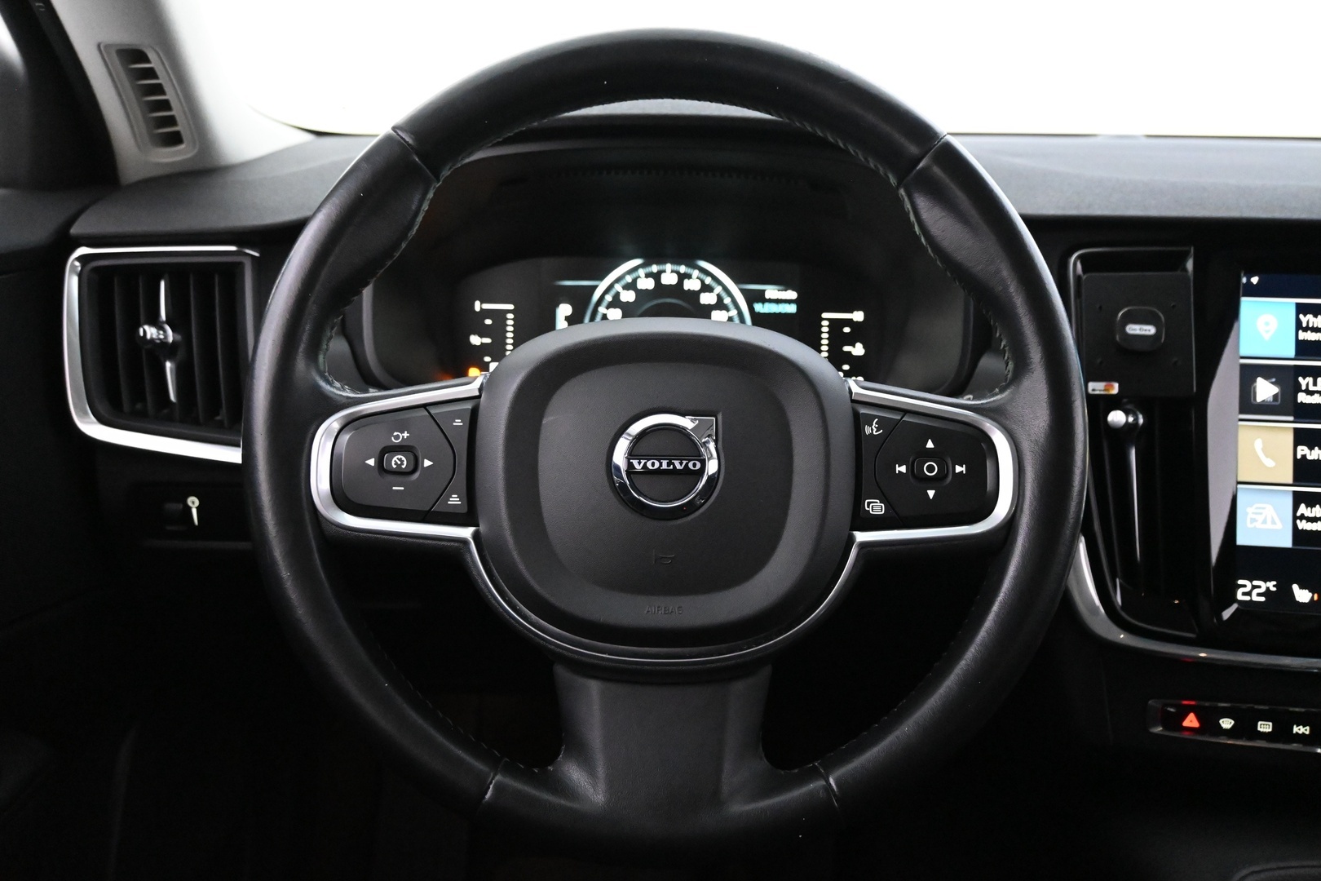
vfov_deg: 40.0
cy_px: 440
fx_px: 1211
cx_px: 660
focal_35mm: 33
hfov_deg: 57.2
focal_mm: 22
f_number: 4
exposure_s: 1/40
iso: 7200
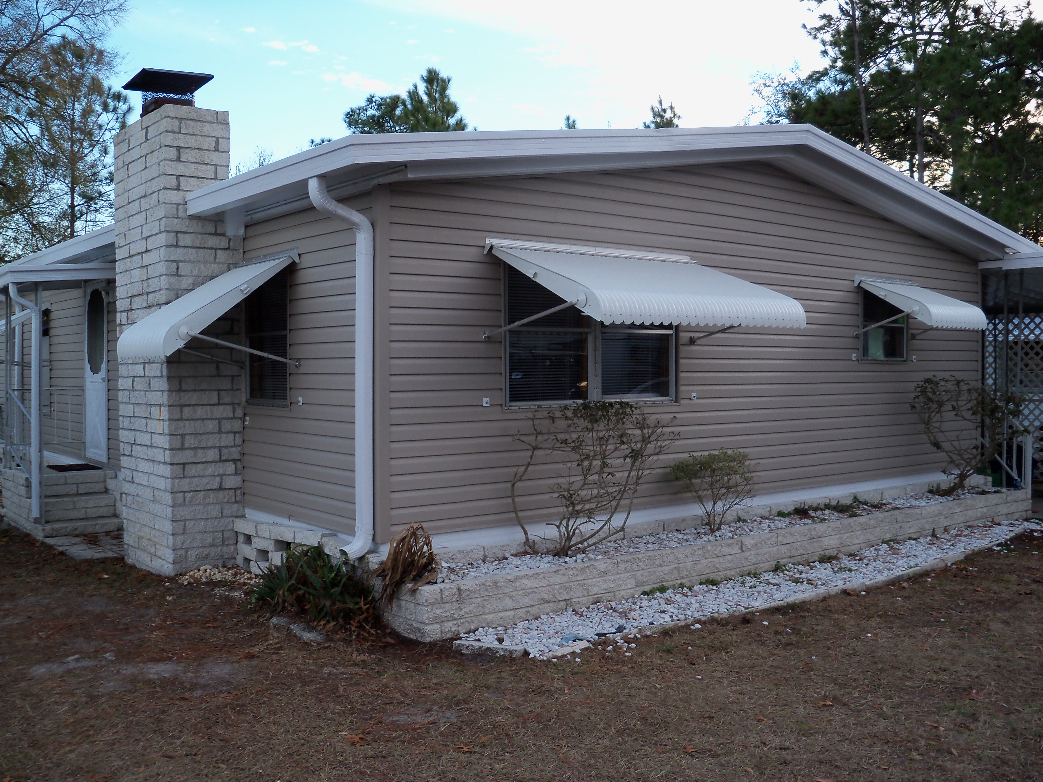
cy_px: 391
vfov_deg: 40.7
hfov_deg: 52.6
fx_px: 1055
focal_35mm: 35
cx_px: 522
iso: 80
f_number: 3.5
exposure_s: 1/125
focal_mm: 6.2
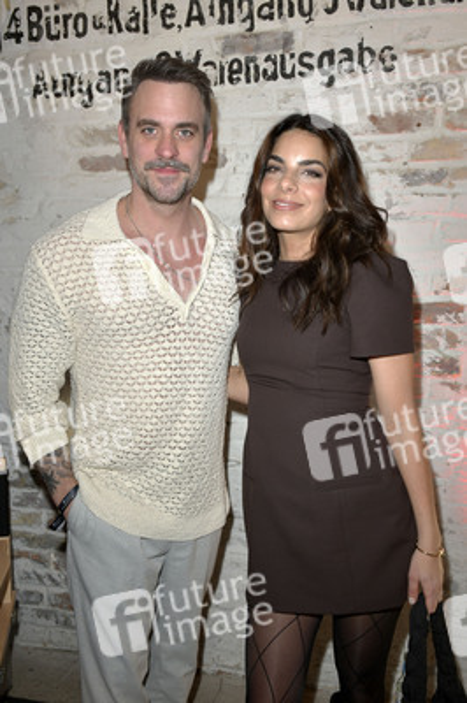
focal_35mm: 26
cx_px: 234
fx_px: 507
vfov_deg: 69.4
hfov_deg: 49.5
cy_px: 352
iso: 500
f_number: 5.6
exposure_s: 1/200
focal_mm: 26
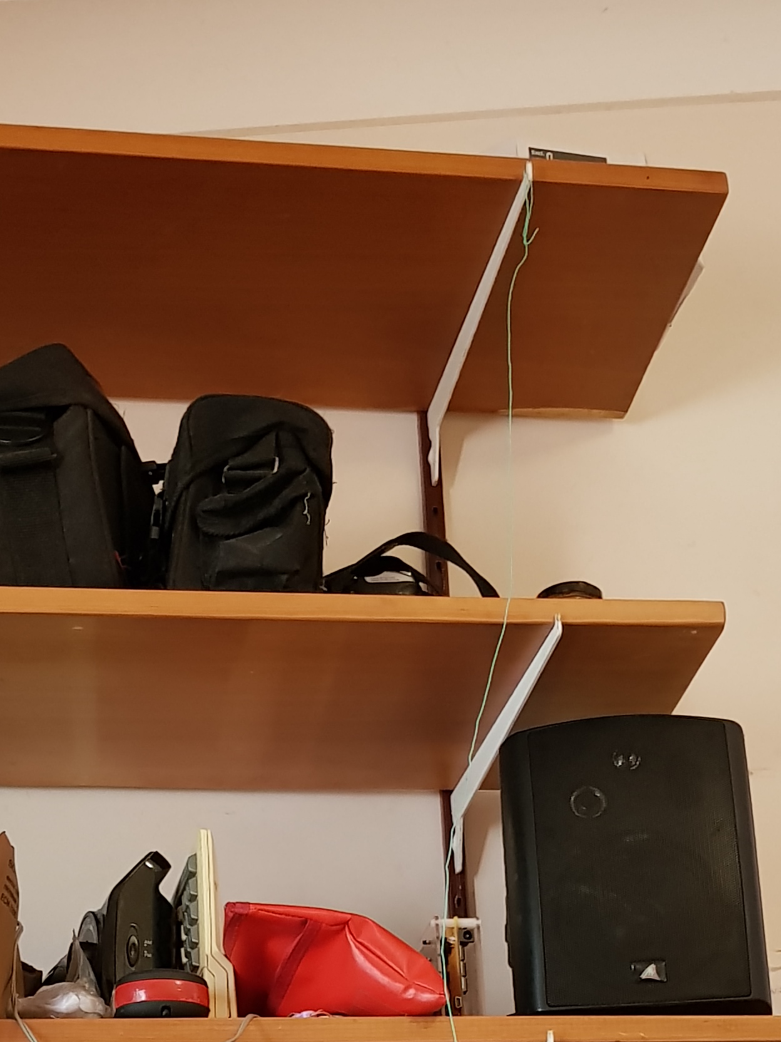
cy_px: 1182
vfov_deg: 27.7
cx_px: 365
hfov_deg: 23.3
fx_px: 1895
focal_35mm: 63
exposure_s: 1/20
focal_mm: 4.2
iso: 200
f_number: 1.7
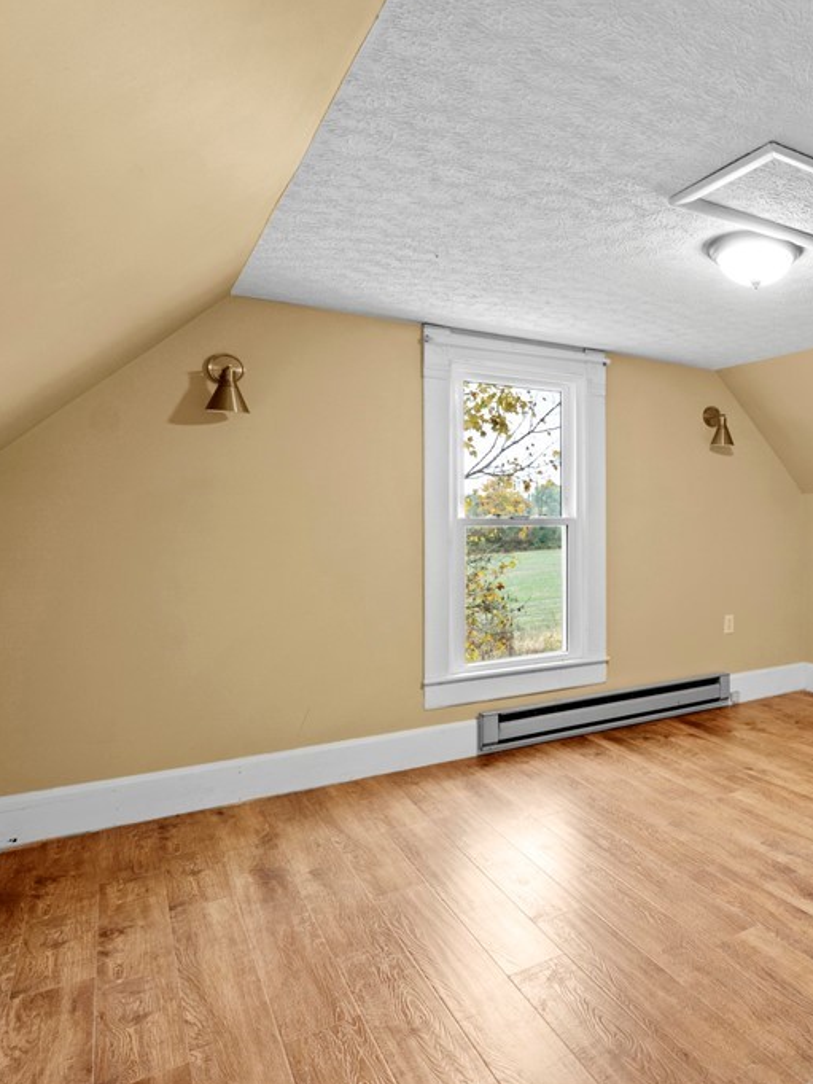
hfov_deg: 49.2
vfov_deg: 73.8
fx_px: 720
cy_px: 511
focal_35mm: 23
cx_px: 797
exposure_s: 1/2
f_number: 8
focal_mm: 10
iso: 400
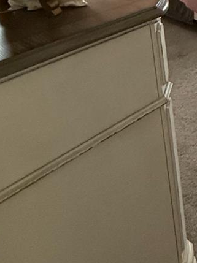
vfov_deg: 33.5
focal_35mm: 49
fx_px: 372
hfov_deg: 22.5
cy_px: -31
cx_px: 319
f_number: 2.2
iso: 400
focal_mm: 2.22
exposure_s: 1/60
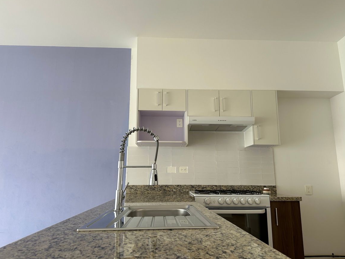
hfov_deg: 69.4
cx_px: 178
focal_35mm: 25
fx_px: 249
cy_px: 127
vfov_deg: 54.9
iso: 64
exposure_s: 1/121
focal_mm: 6.86
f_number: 1.78
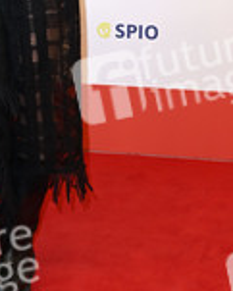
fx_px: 1111
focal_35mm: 129
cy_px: -17
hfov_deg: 11.8
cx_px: -4
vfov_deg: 14.6
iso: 640
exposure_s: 1/200
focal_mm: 52
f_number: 7.1
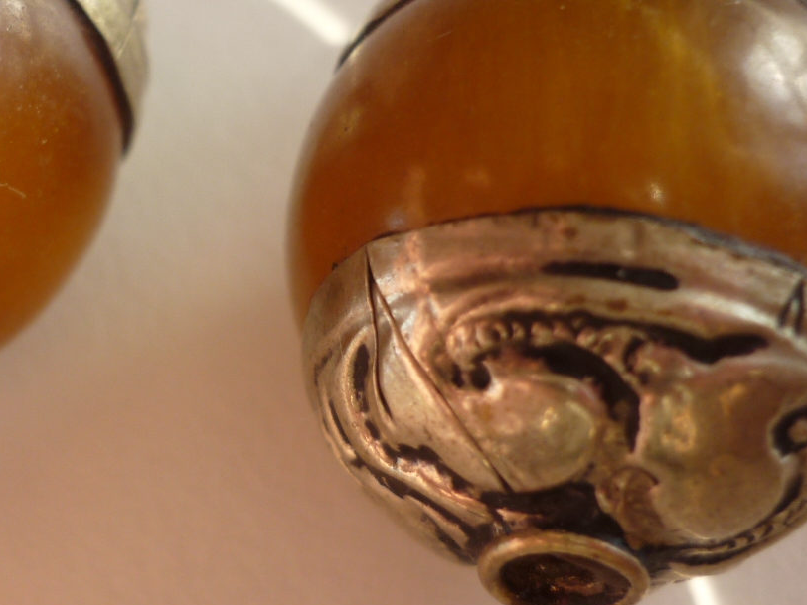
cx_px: 181
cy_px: 254
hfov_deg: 29.3
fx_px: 1515
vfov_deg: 22.6
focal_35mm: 65
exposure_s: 1/80
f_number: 2.8
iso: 80
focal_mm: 5.5
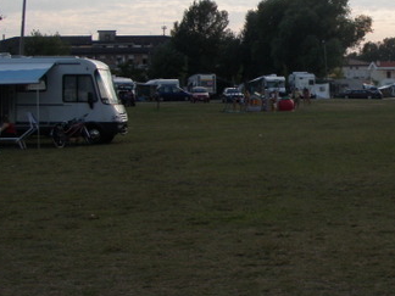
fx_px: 936
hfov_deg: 23.2
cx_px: 352
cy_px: 102
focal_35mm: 82
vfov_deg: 17.9
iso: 80
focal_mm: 6.7
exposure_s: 1/500
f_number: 3.5
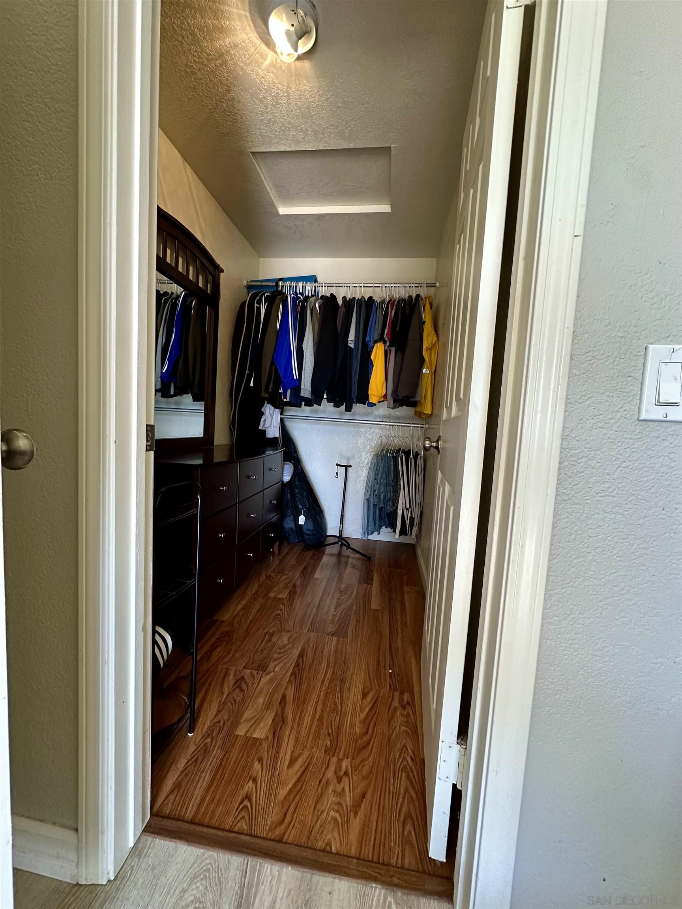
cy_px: 454
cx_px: 341
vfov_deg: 102.1
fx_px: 368
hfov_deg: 85.7
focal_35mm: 14
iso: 320
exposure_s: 1/120
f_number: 2.2
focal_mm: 2.22
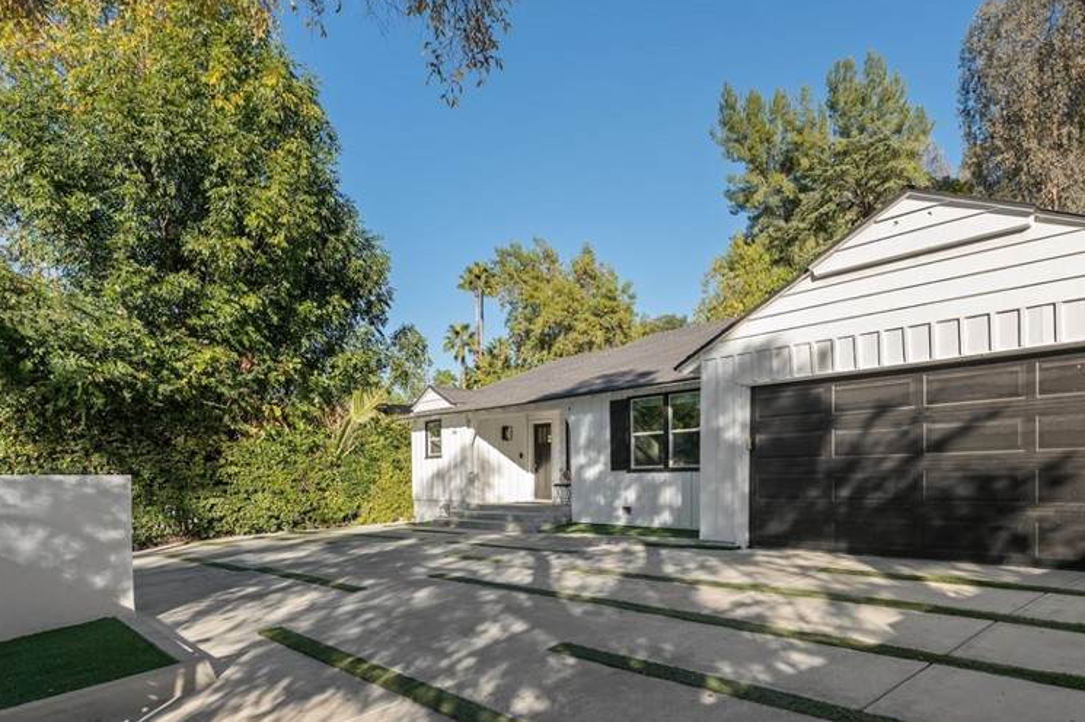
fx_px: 696
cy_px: 466
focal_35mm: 23
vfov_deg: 54.0
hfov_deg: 74.8
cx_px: 668
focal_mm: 16.8
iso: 160
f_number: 8
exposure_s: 1/200
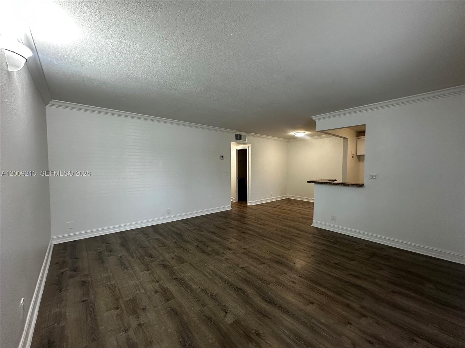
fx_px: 188
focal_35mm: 14
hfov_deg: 102.1
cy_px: 174
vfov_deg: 85.7
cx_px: 232
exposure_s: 1/120
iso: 200
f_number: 2.2
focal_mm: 2.22
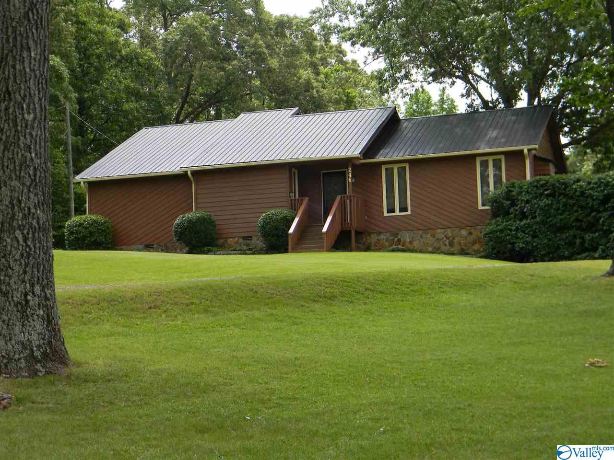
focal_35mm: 67
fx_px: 1188
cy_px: 230
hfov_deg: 29.0
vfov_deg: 21.9
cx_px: 307
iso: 80
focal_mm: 12.2
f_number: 4.3
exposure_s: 1/201
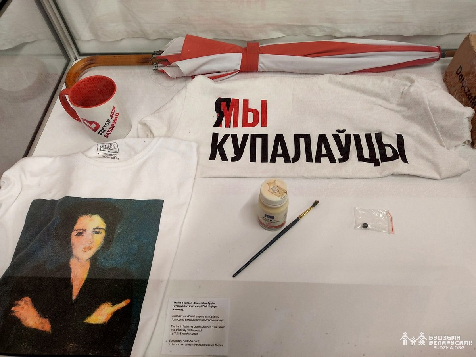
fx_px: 358
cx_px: 238
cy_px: 178
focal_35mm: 26
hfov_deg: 67.3
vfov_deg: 53.1
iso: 586
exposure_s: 1/33
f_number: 1.79
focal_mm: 4.74
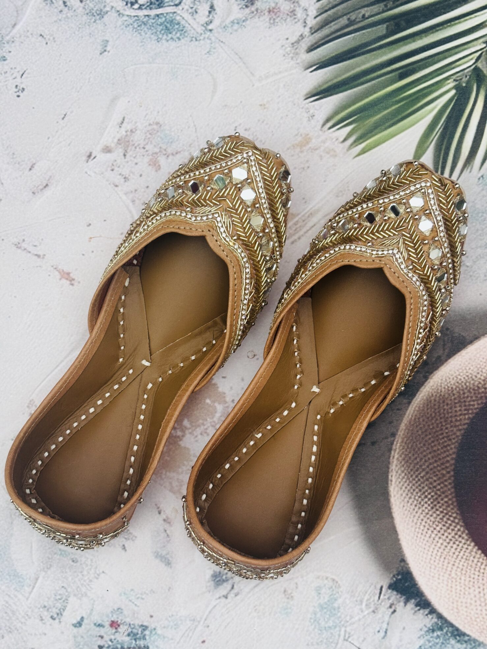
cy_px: 324
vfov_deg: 36.8
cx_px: 244
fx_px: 976
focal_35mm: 52
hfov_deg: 28.0
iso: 125
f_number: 1.6
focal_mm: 5.96
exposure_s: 1/33
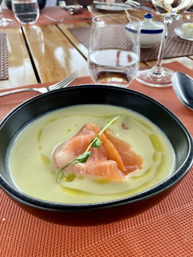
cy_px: 128
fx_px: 193
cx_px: 96
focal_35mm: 26
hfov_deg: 53.1
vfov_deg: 67.3
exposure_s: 1/293
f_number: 1.6
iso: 32
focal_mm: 4.2
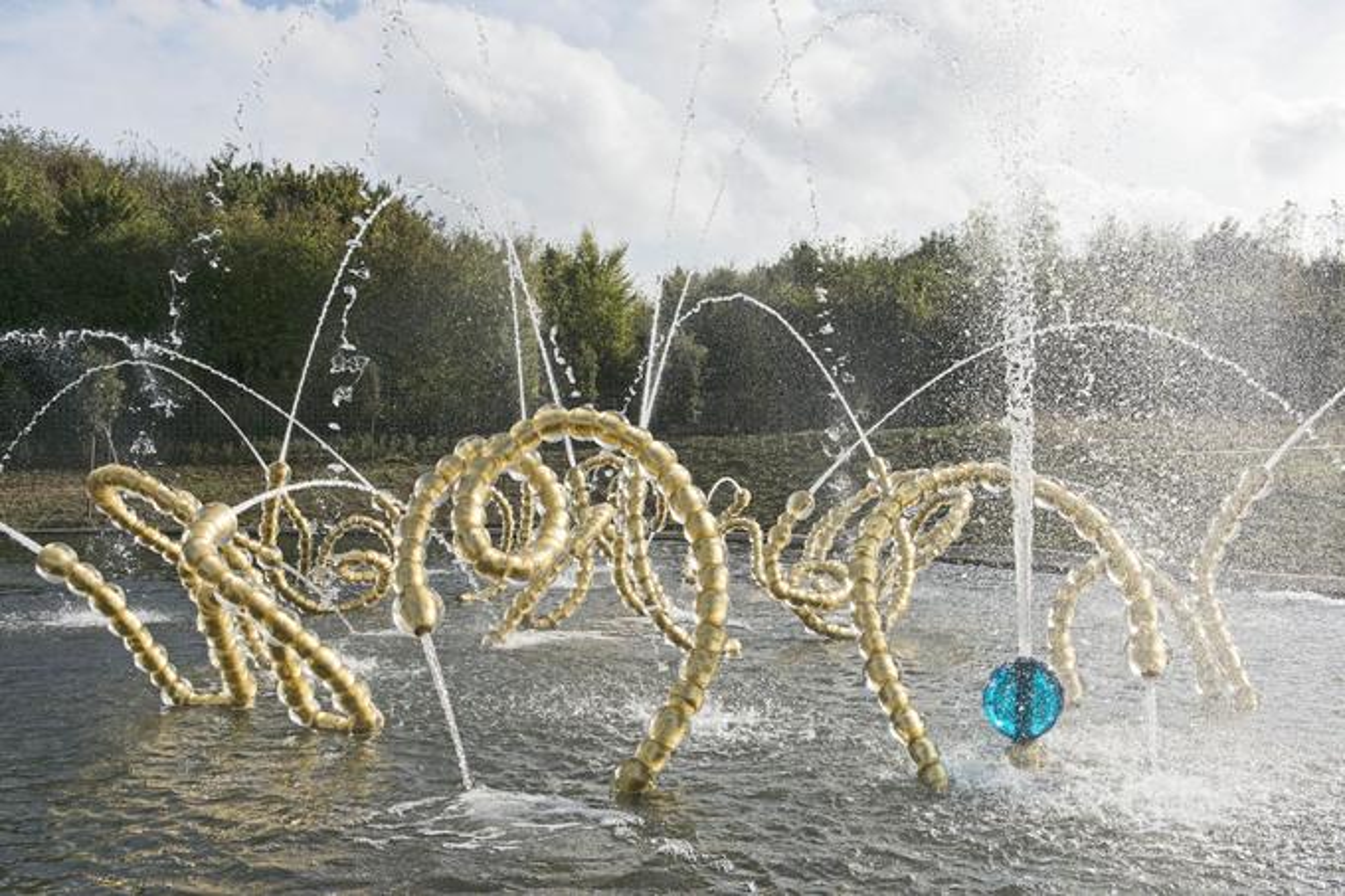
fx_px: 1307
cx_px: 672
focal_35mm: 35
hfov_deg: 54.4
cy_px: 448
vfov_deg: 37.8
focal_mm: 35
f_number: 13
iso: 800
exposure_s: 1/1600
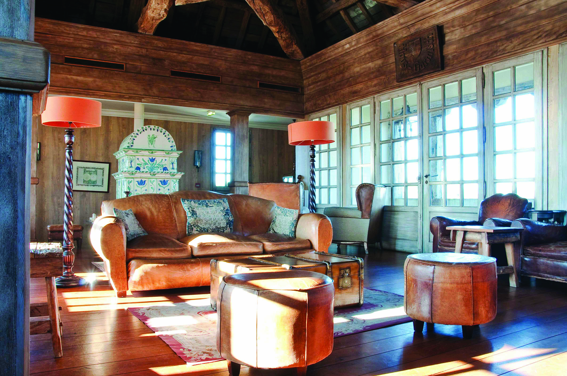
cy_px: 188
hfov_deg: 67.5
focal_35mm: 27
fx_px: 425
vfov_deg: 47.8
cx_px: 284
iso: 200
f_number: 22
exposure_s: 1
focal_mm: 18
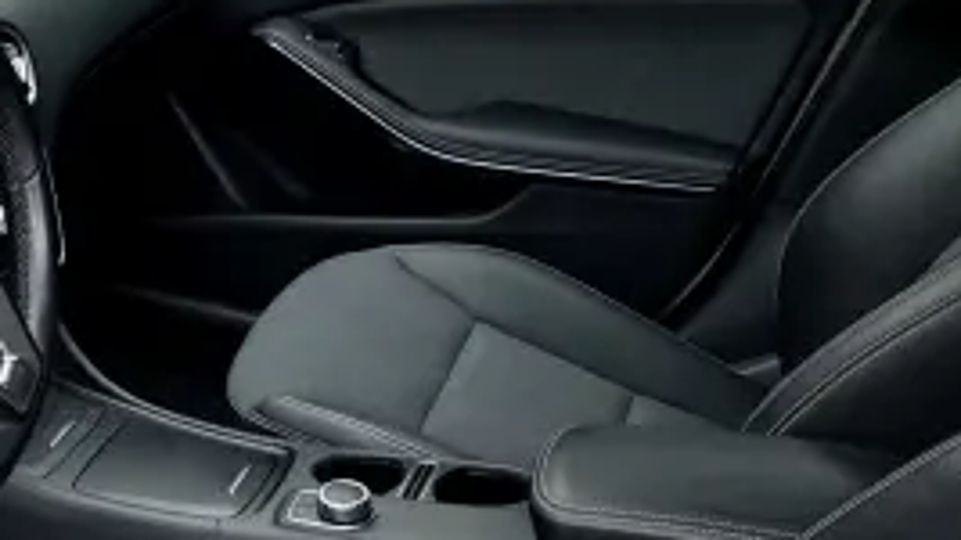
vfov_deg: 20.0
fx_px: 1528
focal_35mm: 60
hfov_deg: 30.5
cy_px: 295
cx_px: -144
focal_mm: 6.3
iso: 320
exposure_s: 1/100
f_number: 1.7
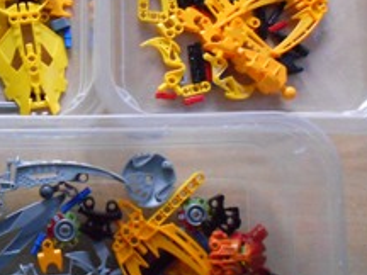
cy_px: 95
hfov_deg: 34.8
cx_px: 92
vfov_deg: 26.9
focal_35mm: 54
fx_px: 573
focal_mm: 4.6
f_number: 3.2
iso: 800
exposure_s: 1/10
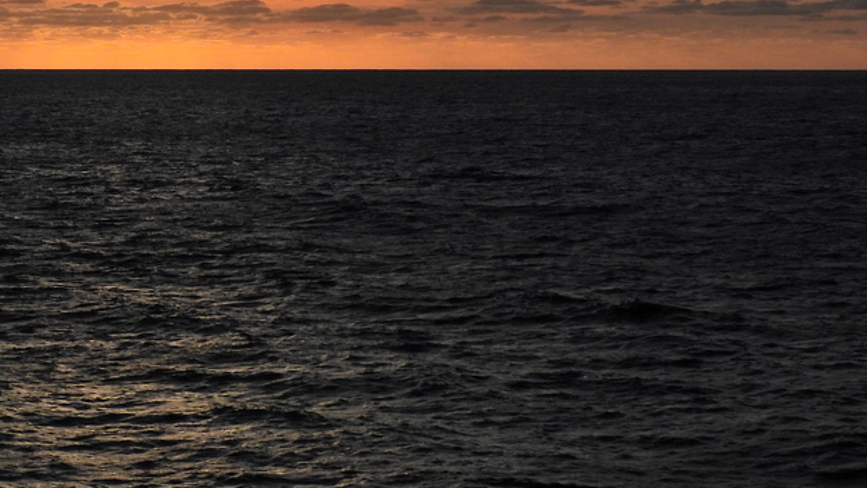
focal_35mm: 111
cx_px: 145
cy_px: -17
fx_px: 2551
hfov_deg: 19.1
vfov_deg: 10.8
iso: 100
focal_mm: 8.9
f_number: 6.3
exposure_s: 1/1600
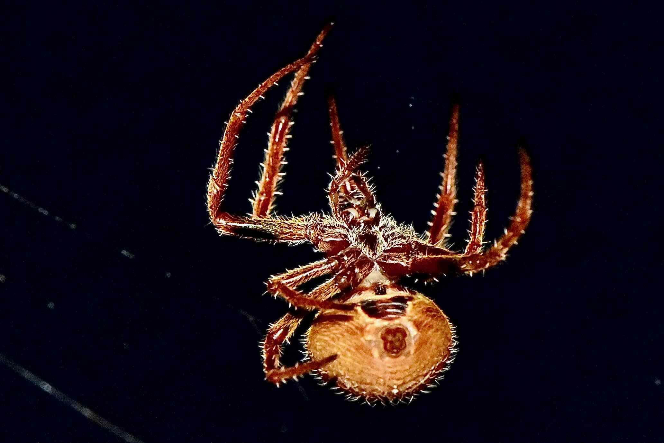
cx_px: 332
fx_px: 1937
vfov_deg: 13.0
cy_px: 222
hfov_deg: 19.5
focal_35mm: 105
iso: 10000
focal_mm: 105
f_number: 18
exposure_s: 1/200
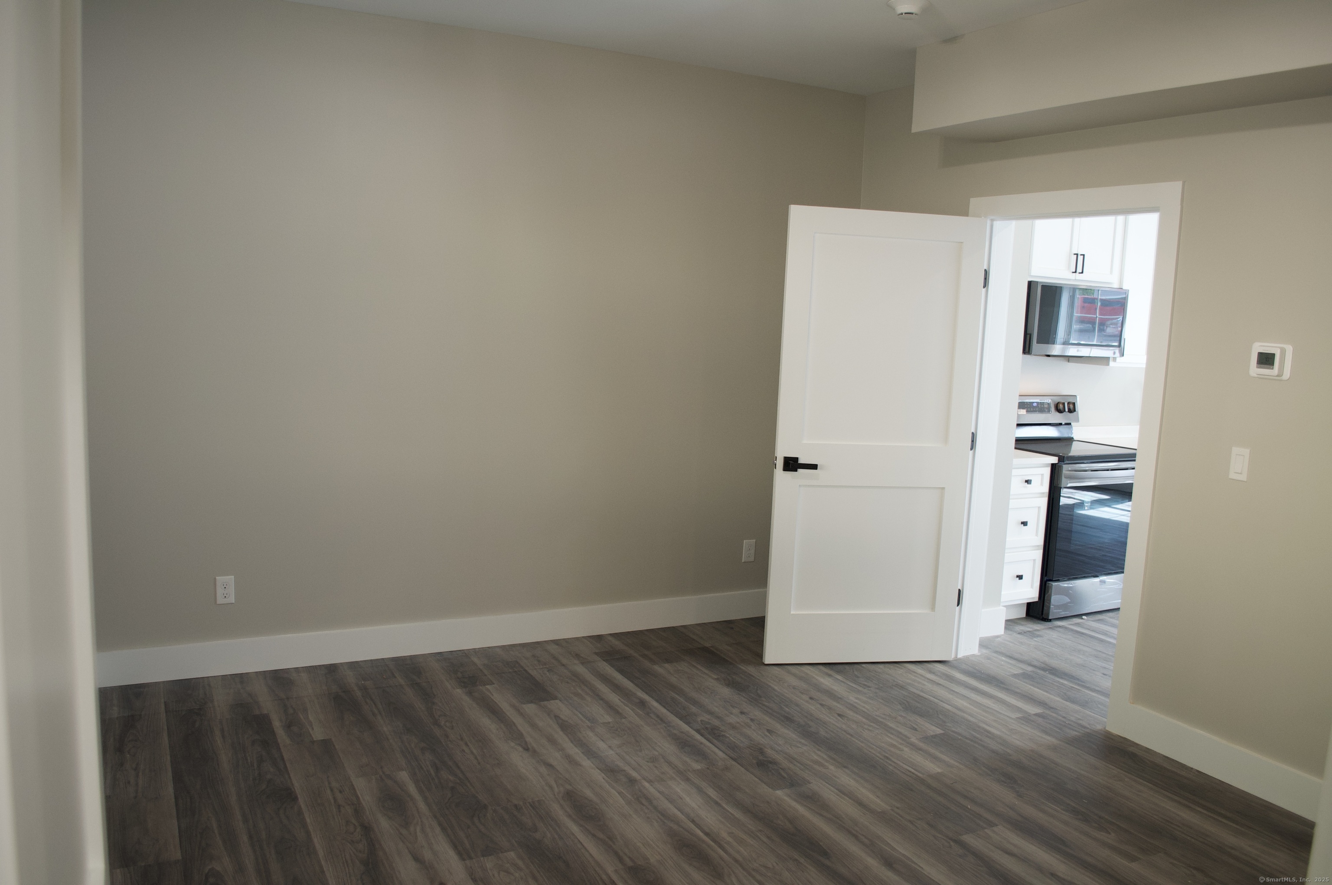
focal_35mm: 27
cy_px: 442
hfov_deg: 67.4
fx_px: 998
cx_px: 666
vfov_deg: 47.8
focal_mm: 18
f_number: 4.8
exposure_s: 1/20
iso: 400
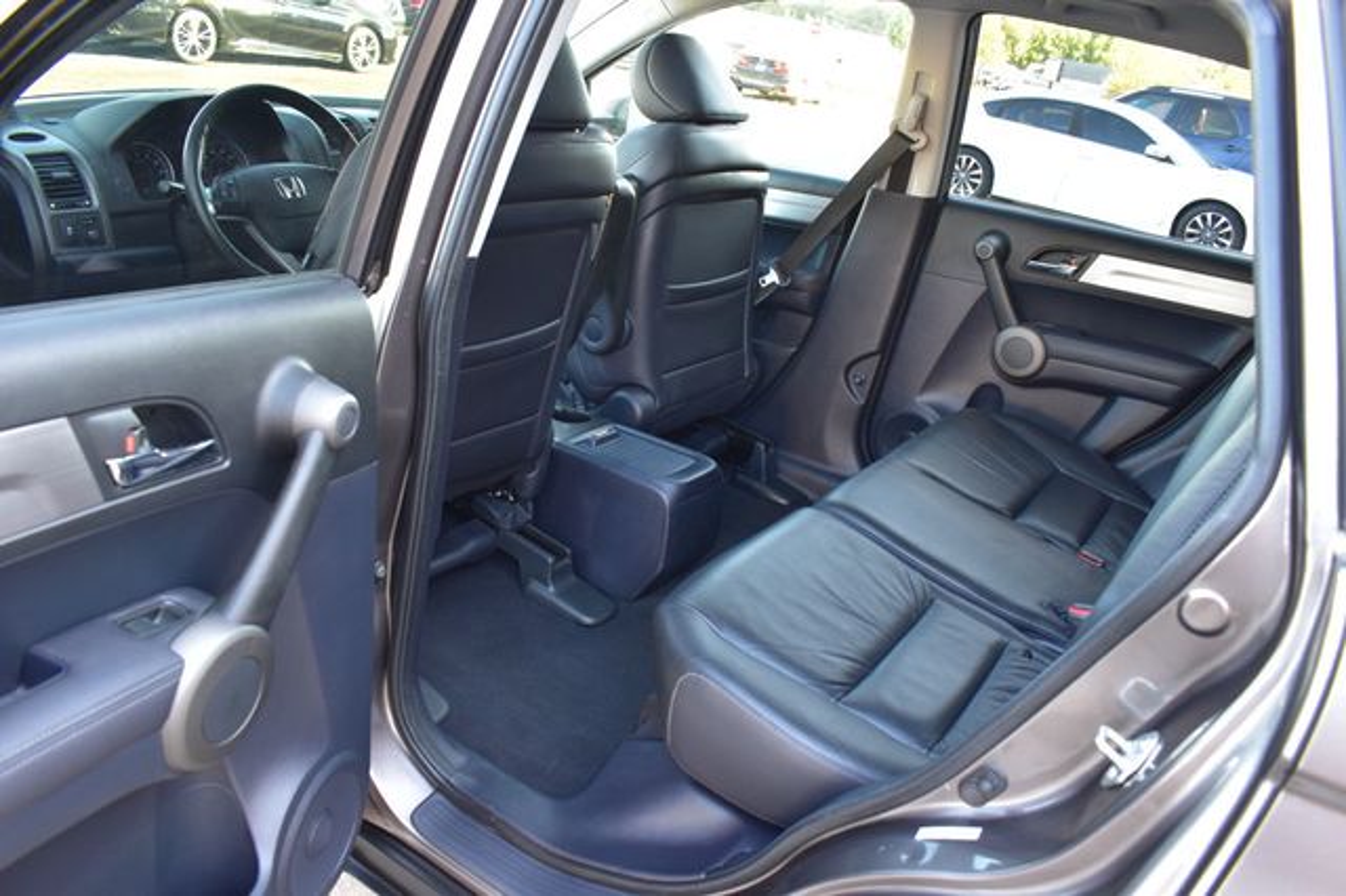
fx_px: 1009
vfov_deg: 47.9
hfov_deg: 67.4
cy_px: 448
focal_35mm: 27
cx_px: 673
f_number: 6.3
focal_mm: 18
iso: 400
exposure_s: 1/15
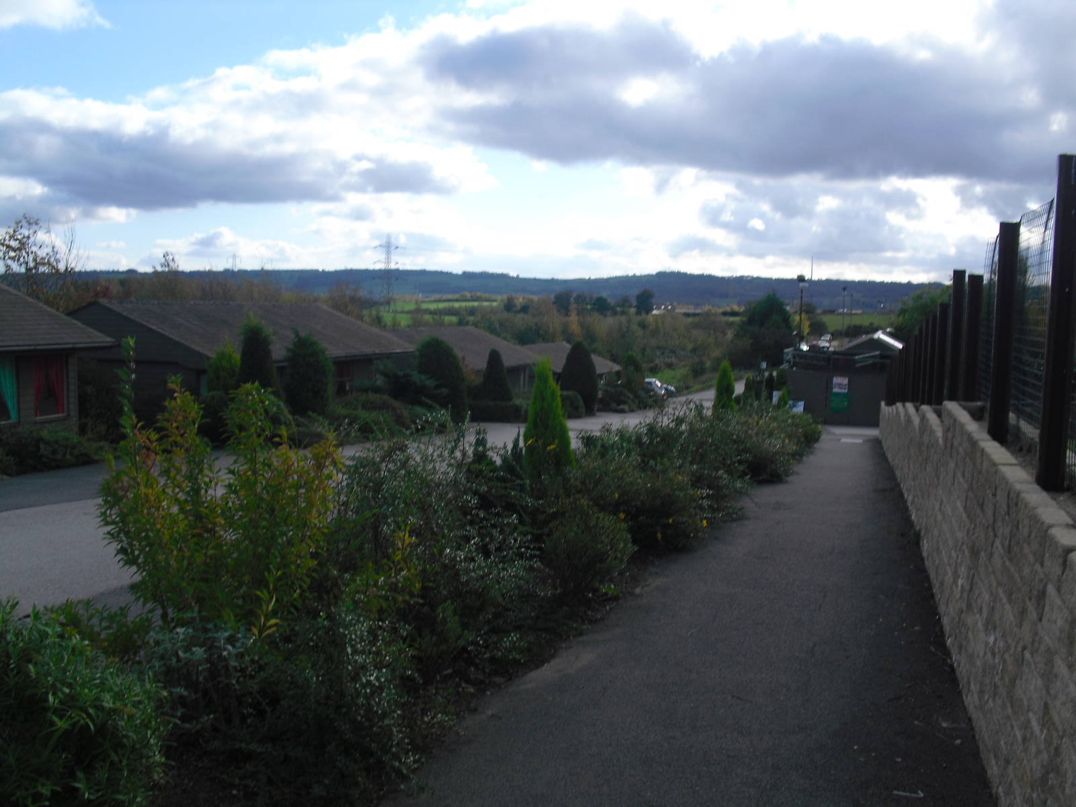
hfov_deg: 51.4
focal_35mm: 36
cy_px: 404
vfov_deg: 39.7
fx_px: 1119
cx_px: 538
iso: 64
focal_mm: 6.3
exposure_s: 1/125
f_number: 7.8
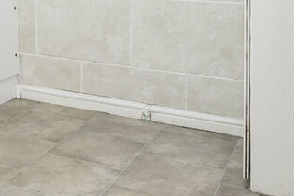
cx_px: -152
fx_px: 535
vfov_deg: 20.0
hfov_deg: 24.0
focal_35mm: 66
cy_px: -9
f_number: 7.1
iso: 320
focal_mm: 20.5
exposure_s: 1/125
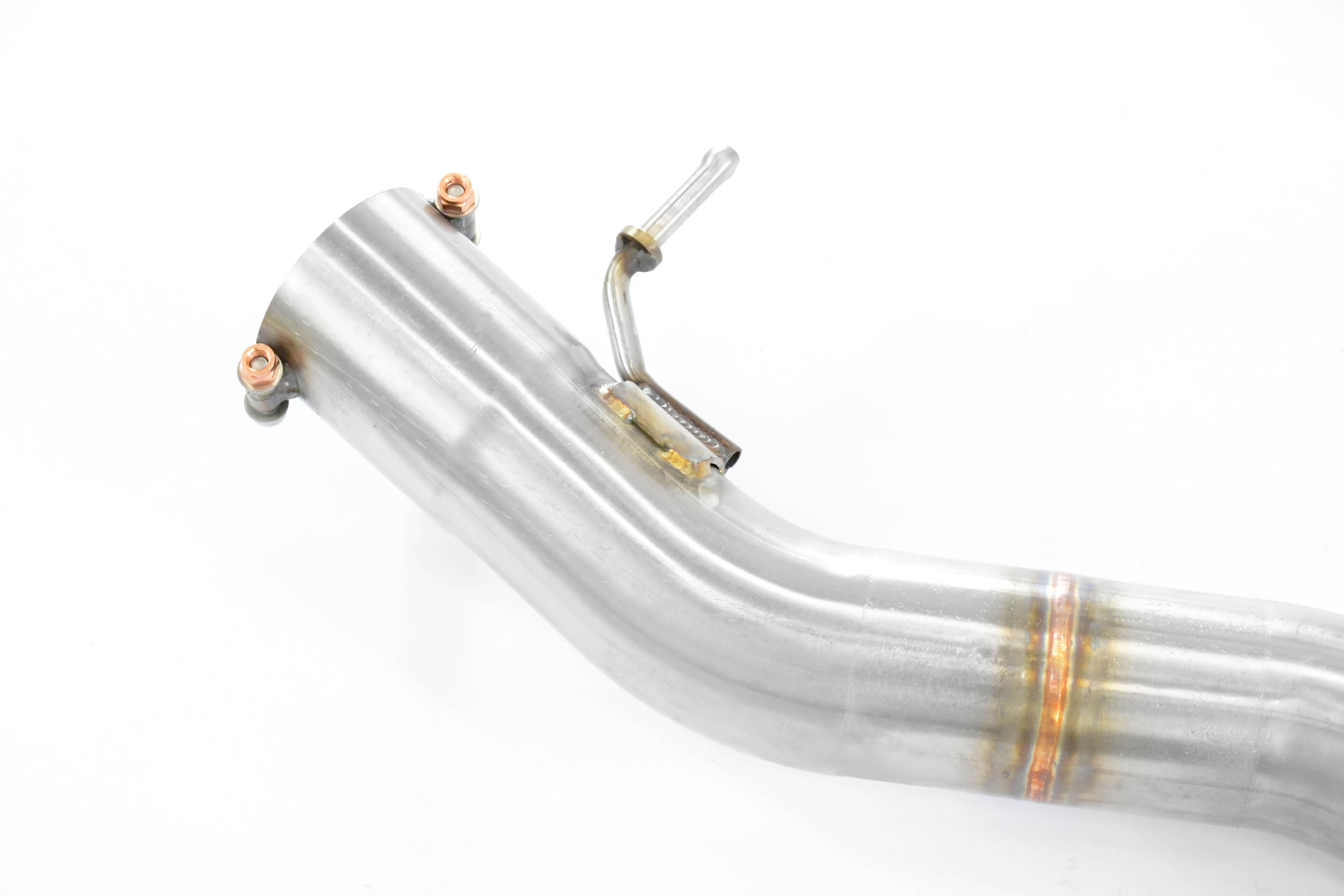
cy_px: 448
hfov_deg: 22.6
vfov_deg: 15.2
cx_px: 672
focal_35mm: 90
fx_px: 3360
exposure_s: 1/200
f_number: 10
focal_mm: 60
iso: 4000
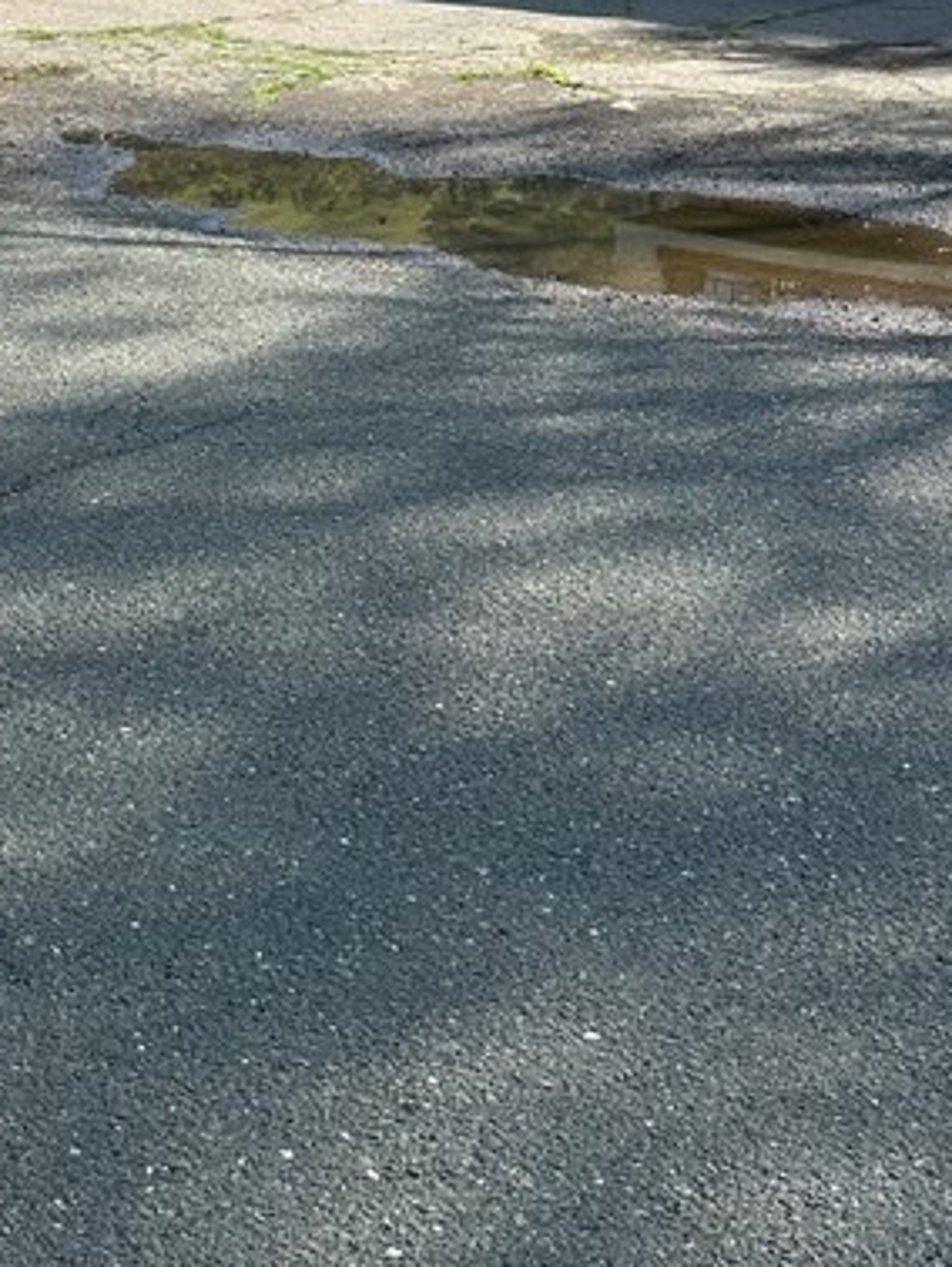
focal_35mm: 65
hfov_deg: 22.5
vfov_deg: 27.8
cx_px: 278
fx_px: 2381
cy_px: -47
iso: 80
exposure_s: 1/3356
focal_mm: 6.86
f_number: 1.78
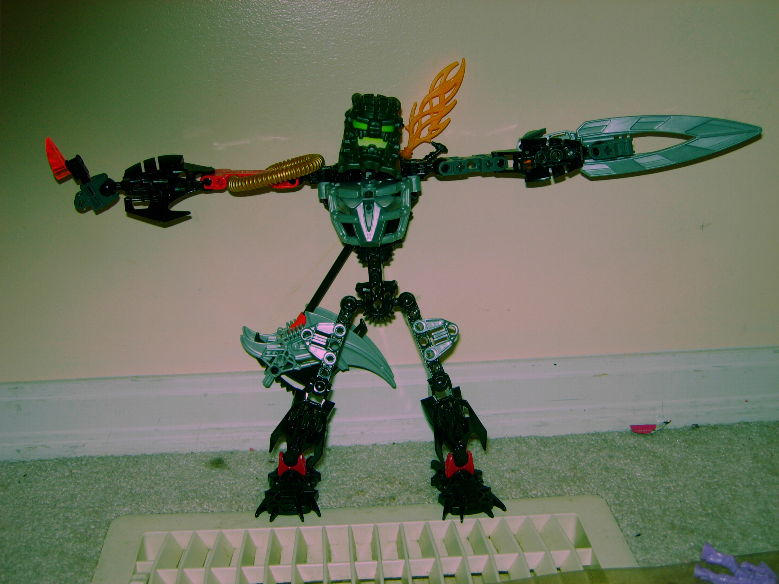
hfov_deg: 45.8
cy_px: 292
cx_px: 390
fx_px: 923
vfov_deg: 35.1
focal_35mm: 41
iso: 50
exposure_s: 1/45.2
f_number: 2.9
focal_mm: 8.5
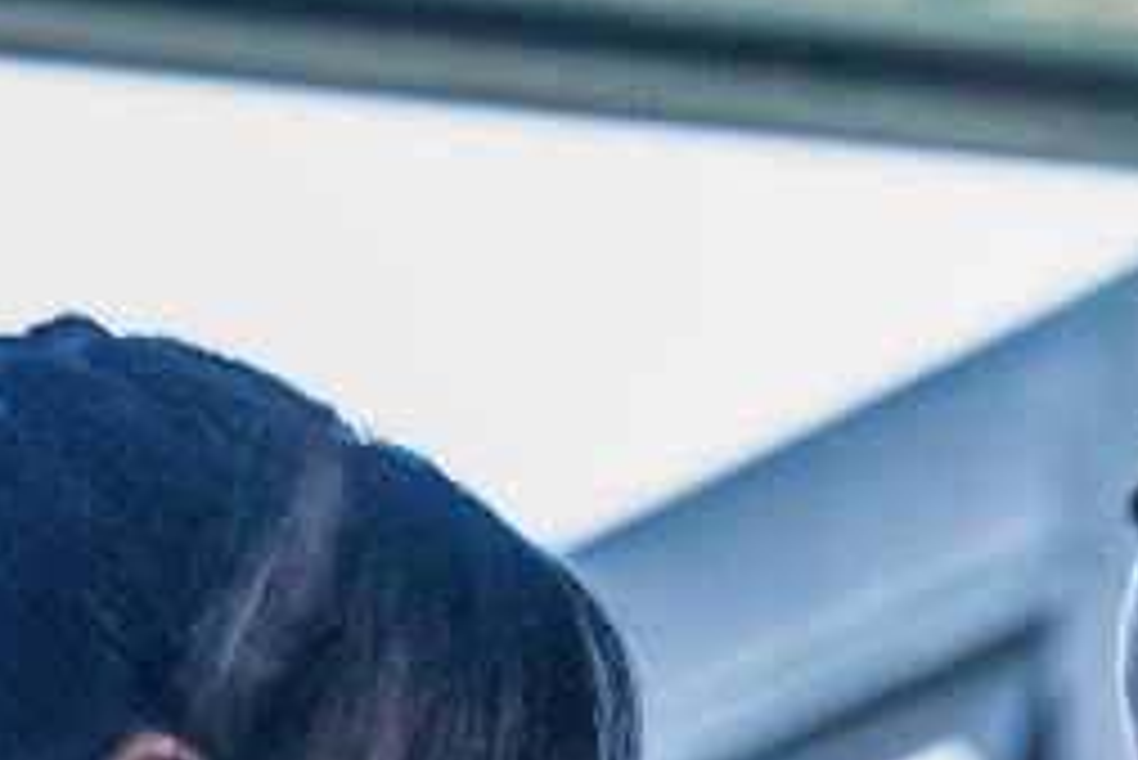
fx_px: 24132
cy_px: 1596
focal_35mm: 763
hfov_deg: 2.7
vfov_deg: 1.8
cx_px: 1349
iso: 8000
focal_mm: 161
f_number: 3.5
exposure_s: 1/400
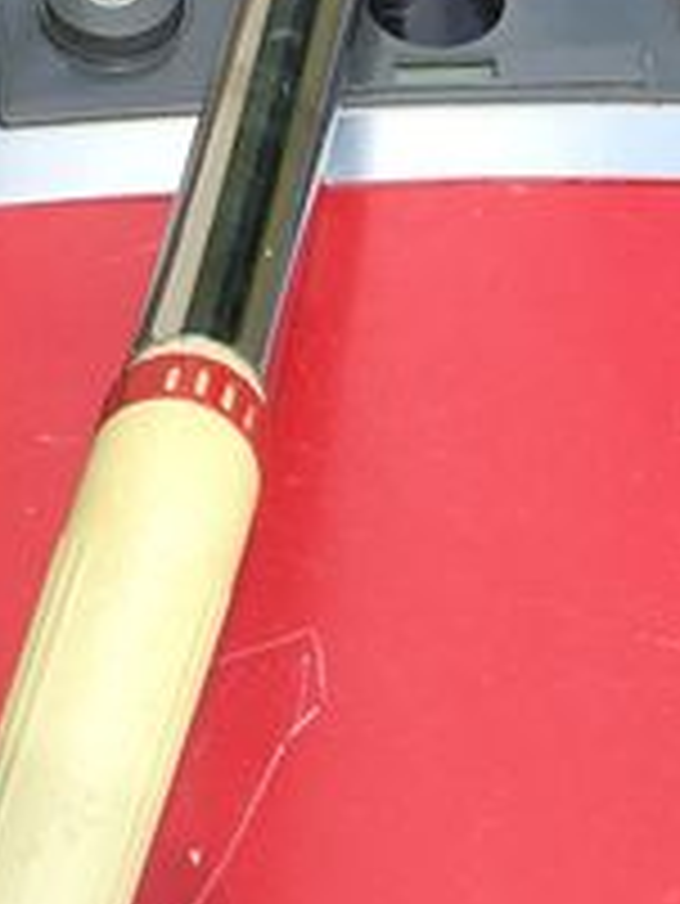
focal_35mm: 144
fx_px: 3768
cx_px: 369
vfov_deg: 13.4
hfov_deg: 10.3
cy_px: 1030
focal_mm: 4.15
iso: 32
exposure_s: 1/942
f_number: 2.2
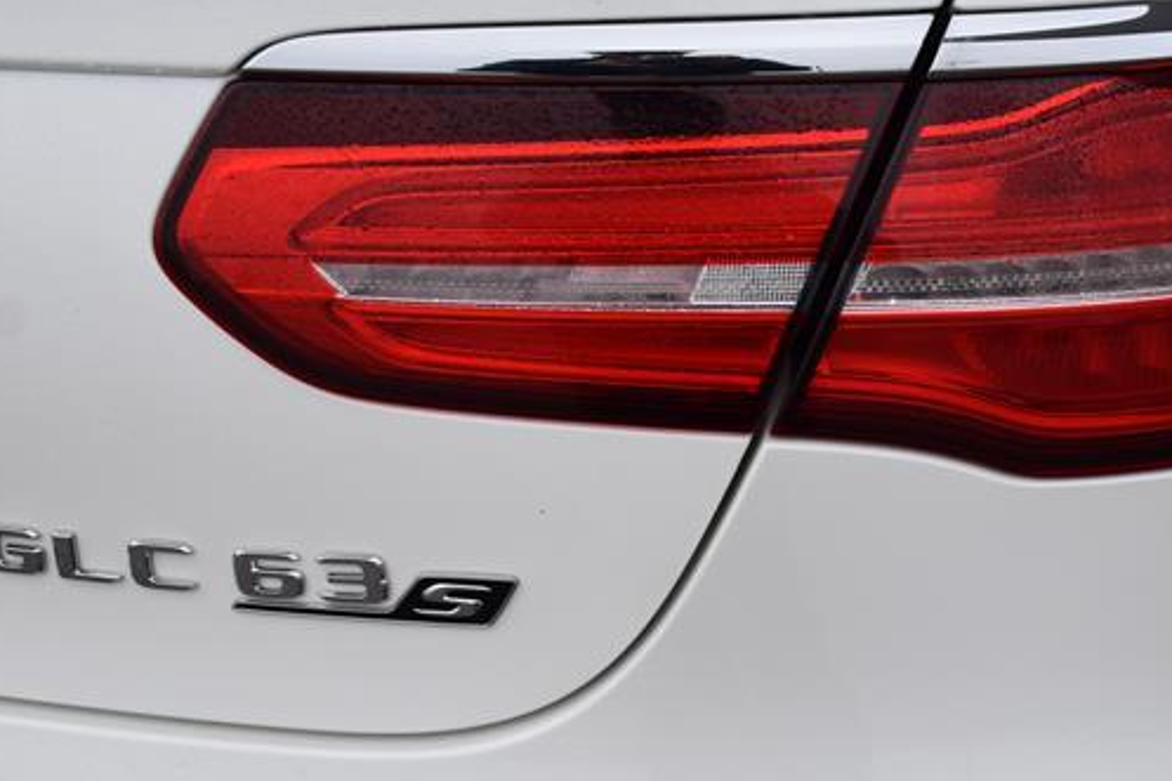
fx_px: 1887
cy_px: 393
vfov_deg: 23.4
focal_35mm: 58
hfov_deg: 34.2
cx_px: 778
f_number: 6.3
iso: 200
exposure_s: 1/200
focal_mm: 24
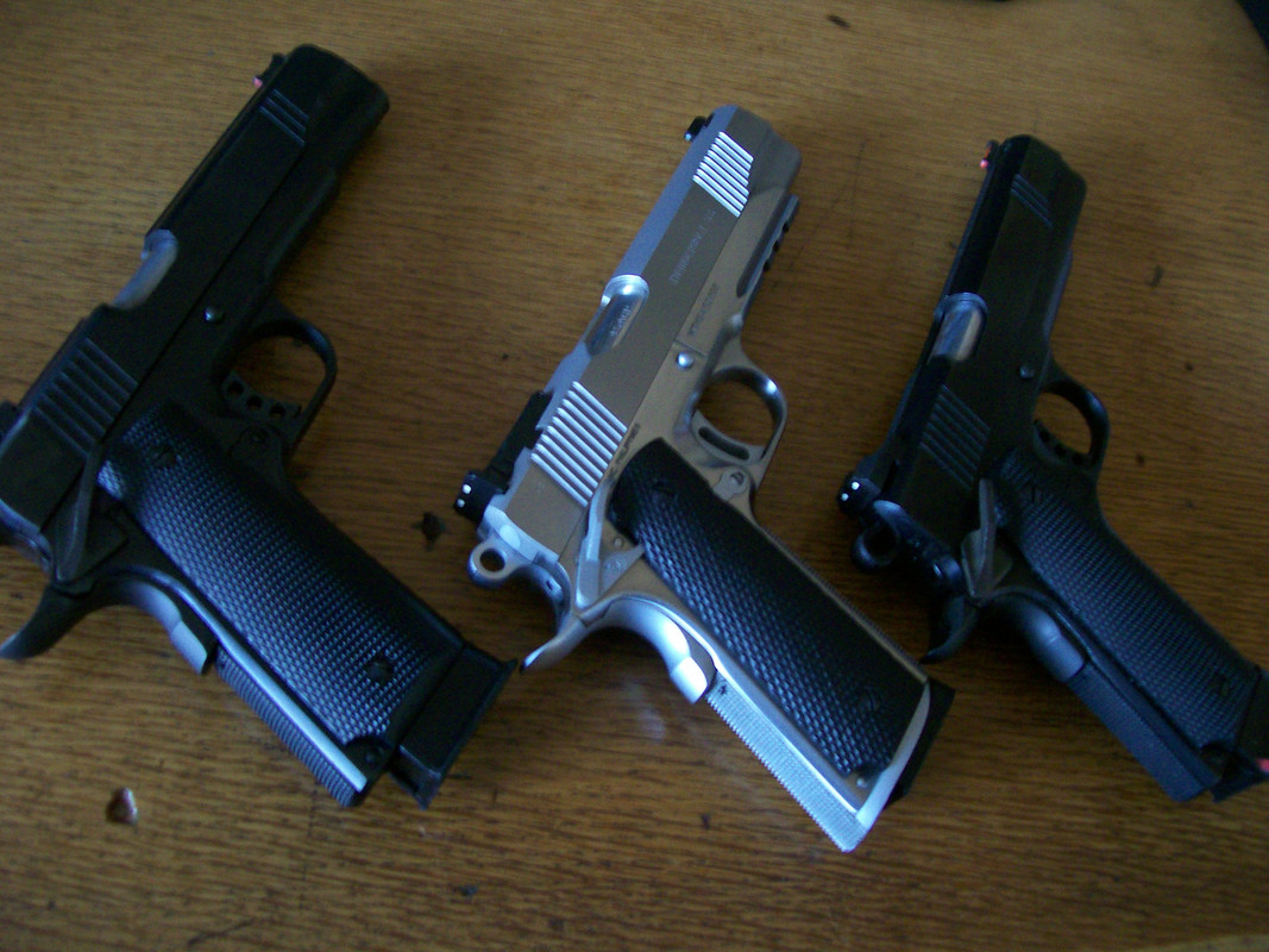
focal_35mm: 36
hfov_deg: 51.4
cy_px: 476
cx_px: 634
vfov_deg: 39.6
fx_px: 1320
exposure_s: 1/8
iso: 160
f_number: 2.7
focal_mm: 6
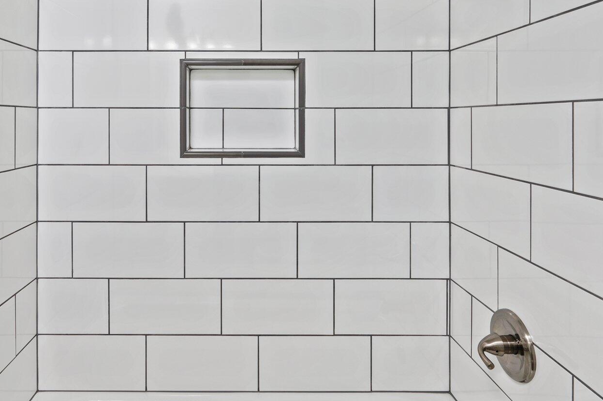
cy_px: 124
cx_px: 240
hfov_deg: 75.3
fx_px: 385
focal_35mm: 23
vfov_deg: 53.6
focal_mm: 14
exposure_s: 1/25
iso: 100
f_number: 9
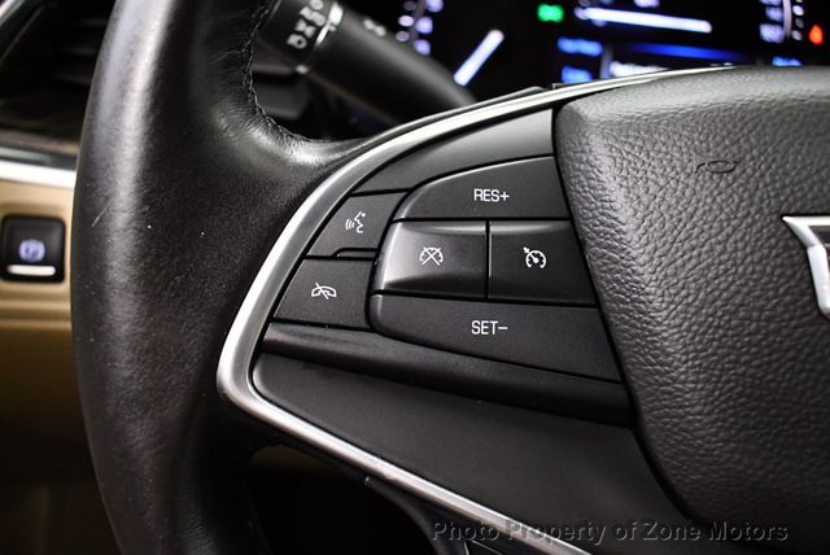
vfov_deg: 36.9
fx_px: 831
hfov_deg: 53.1
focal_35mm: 36
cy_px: 278
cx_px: 415
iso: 3200
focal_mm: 18
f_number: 3.5
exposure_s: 1/60
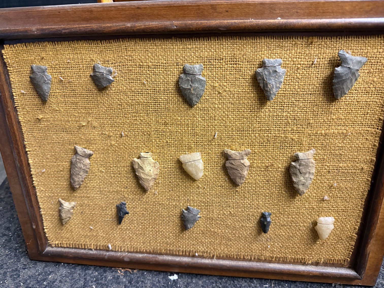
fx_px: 266
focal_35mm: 24
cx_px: 192
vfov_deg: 56.8
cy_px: 144
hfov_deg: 71.6
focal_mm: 6.76
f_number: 1.78
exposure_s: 1/60
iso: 640
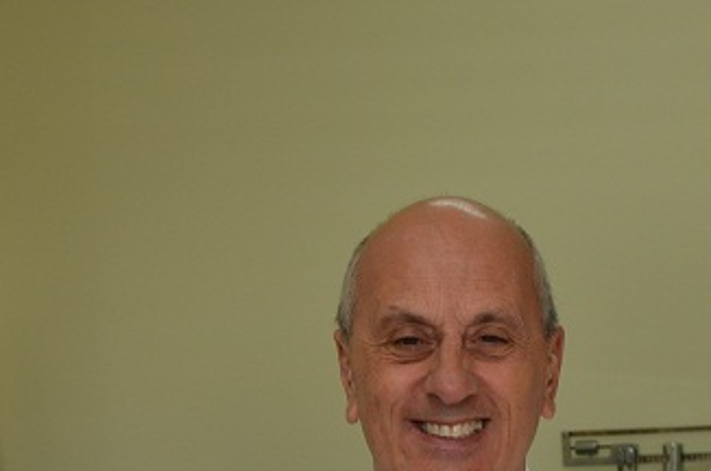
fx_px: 2030
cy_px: 455
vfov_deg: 13.1
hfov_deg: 19.4
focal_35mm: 103
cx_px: 663
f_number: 5
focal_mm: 28
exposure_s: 1/100
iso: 400
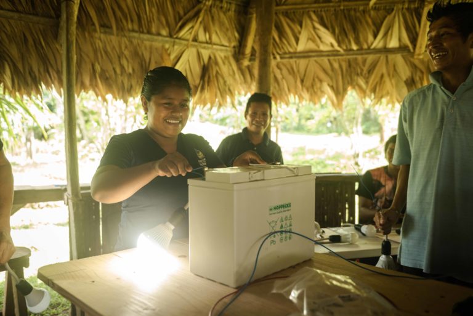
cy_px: 158
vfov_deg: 41.2
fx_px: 421
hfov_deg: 58.7
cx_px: 236
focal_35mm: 32
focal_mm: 32
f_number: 2.8
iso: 800
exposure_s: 1/250
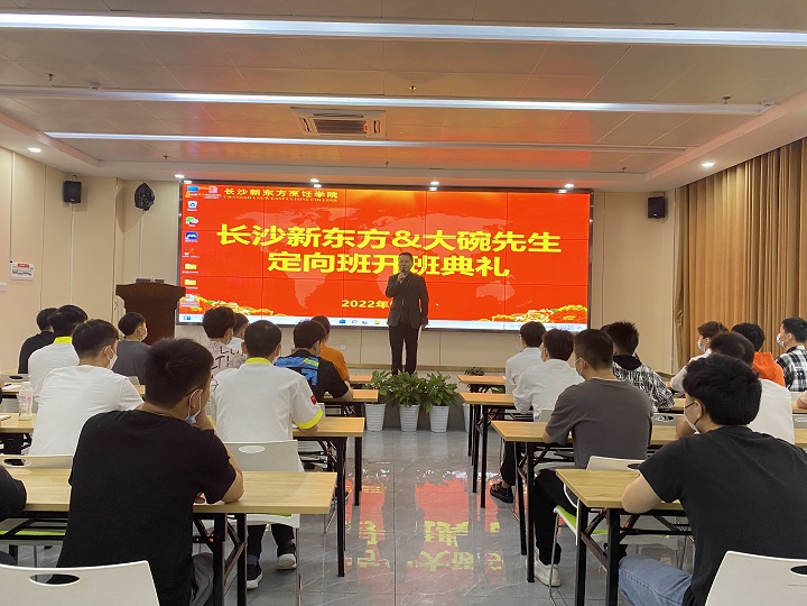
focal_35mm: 26
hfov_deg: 67.3
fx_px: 606
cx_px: 404
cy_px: 303
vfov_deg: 53.1
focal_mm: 4.25
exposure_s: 1/84
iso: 125
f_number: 1.8
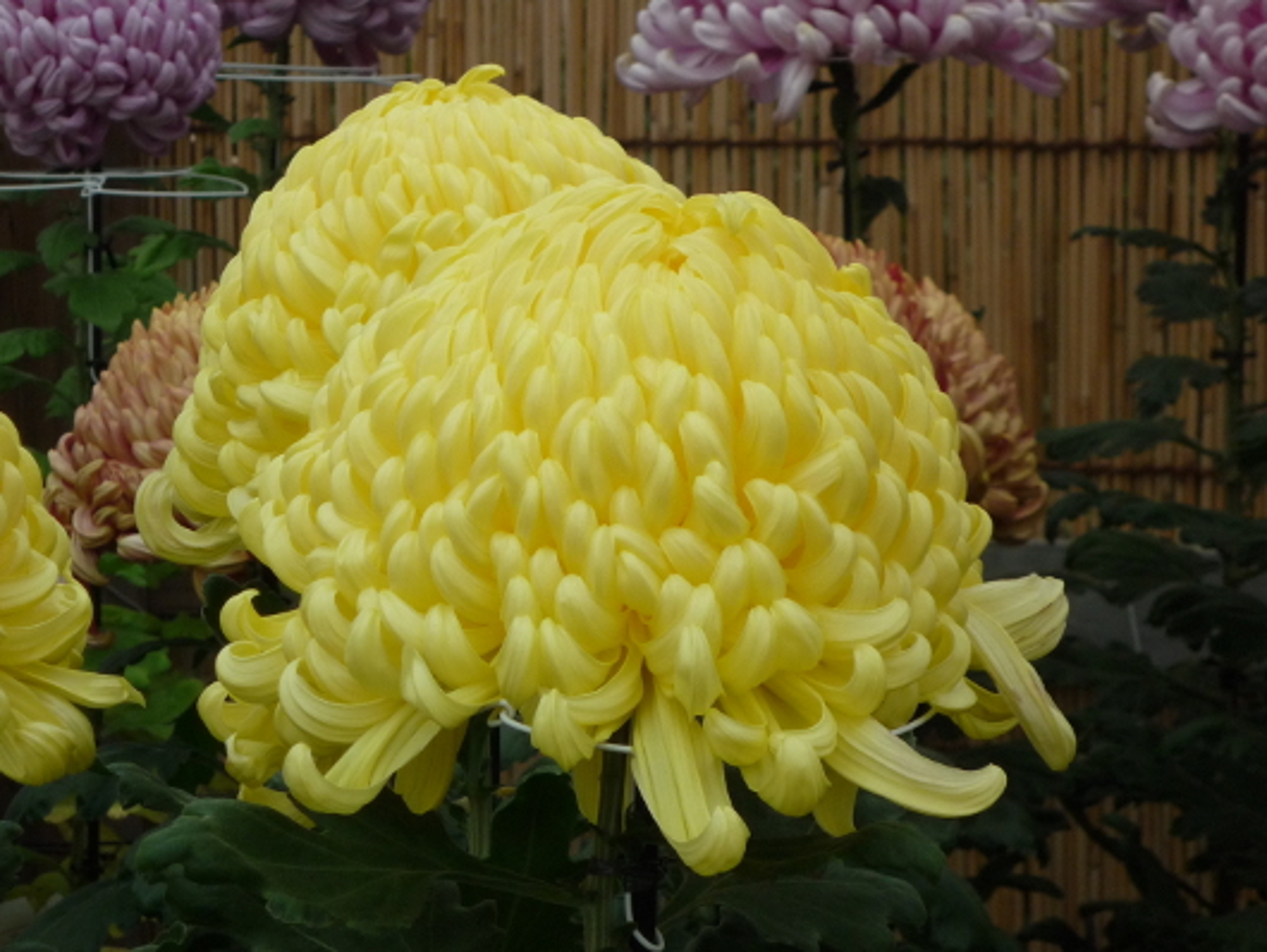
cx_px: 634
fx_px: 5493
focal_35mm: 150
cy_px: 476
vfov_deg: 9.9
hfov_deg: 13.2
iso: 160
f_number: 5.9
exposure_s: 1/125
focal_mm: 22
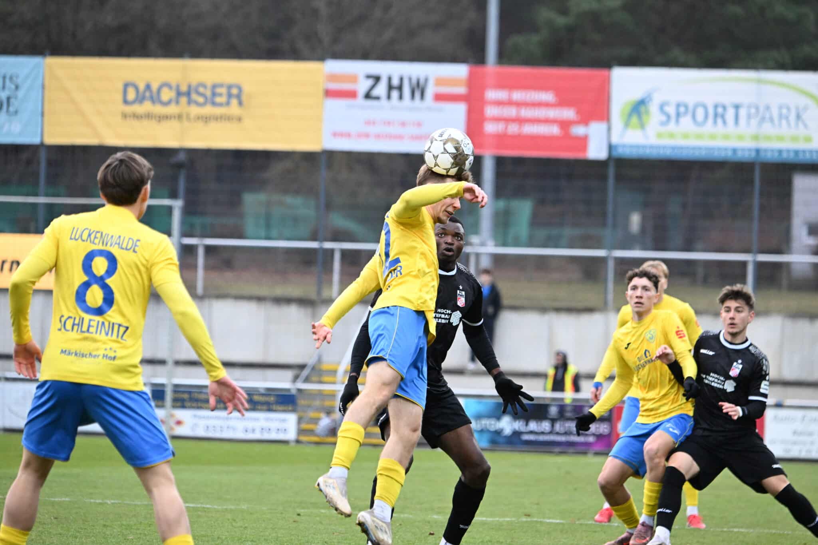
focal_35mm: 250
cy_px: 272
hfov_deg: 8.2
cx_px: 409
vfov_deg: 5.5
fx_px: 5680
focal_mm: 250
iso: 5600
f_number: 5.6
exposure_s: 1/1600
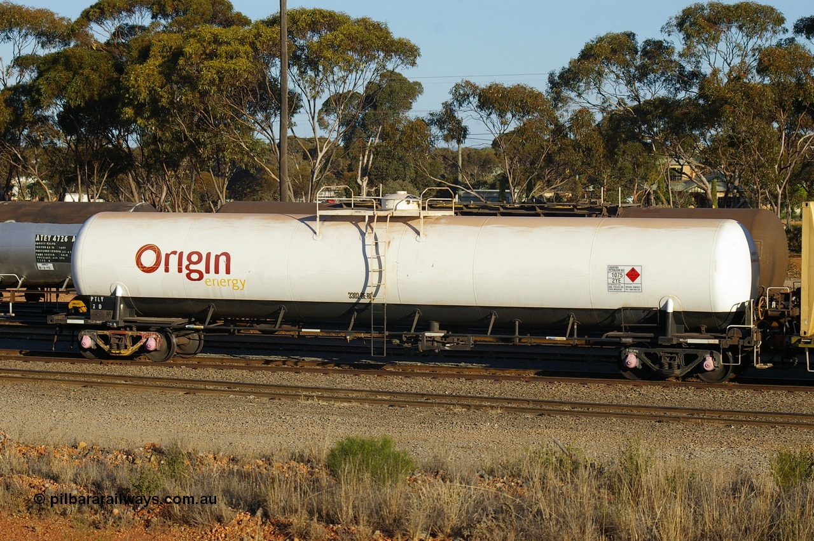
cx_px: 407
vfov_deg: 13.0
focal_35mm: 105
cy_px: 270
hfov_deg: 19.5
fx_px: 2372
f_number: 8
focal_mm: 70
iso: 200
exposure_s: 1/500
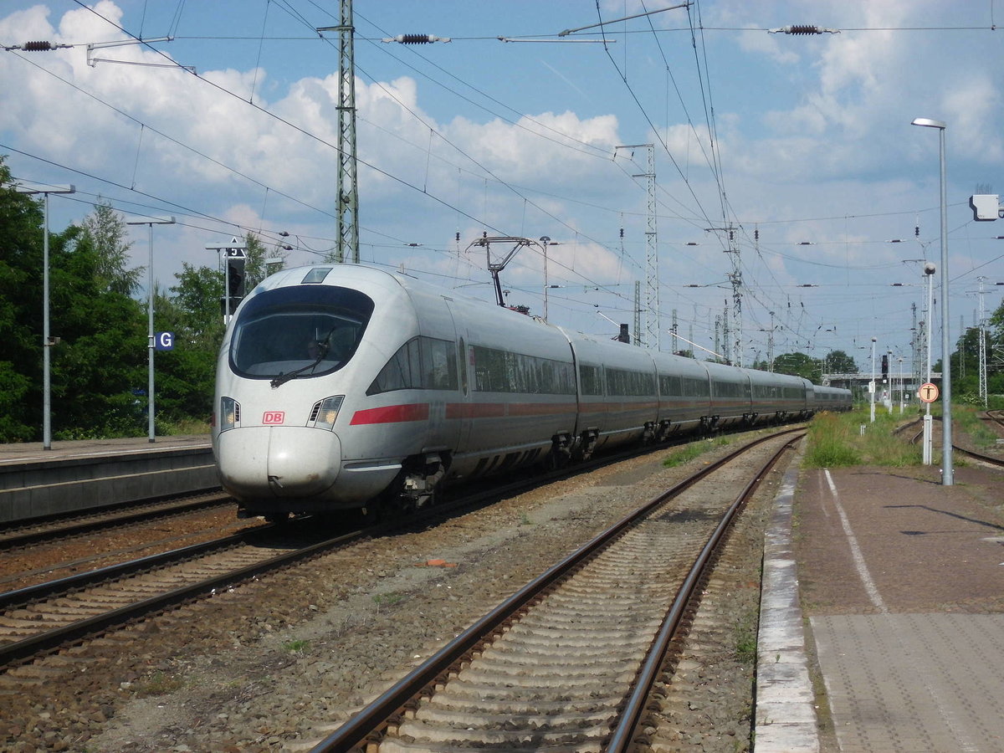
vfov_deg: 19.1
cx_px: 502
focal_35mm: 77
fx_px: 2233
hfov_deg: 25.3
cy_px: 376
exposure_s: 1/824
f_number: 5.5
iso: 100
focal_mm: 13.8
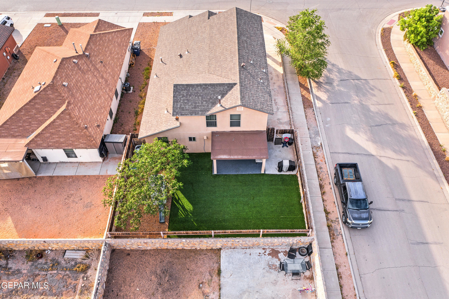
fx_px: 349
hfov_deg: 65.5
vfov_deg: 46.4
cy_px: 150
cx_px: 224
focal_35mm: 28
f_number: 4.5
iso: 100
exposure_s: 1/200
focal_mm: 10.26
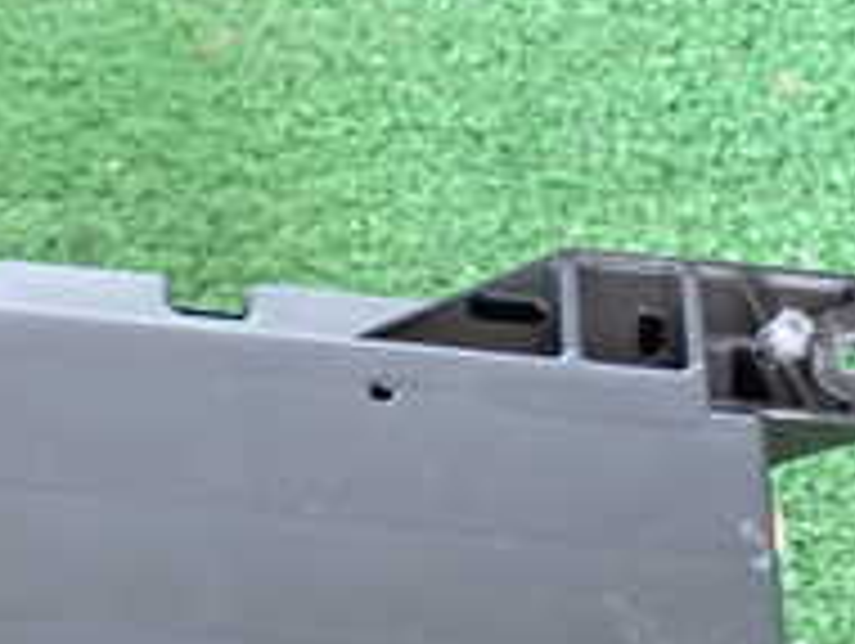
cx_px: -207
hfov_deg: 15.7
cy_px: 806
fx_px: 2968
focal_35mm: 120
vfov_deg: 12.1
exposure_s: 1/25
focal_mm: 6.83
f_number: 2.7
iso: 800
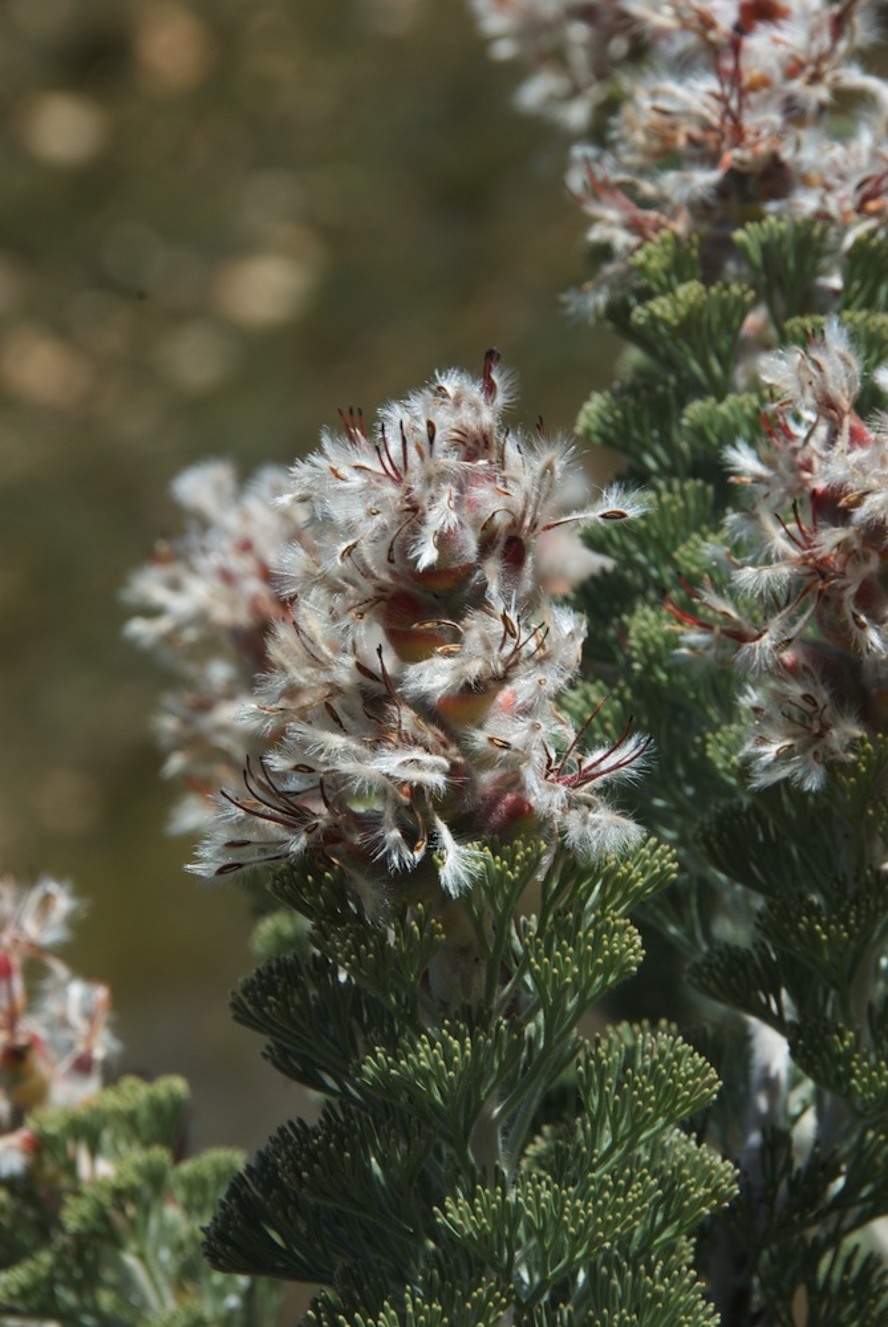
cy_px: 664
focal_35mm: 255
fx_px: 9411
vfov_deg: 8.1
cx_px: 444
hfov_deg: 5.4
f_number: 16
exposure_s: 1/80
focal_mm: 170
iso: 160
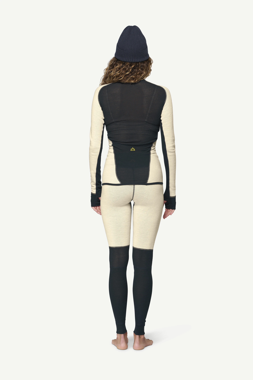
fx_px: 833
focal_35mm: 79
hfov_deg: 17.3
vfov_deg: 25.7
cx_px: 126
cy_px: 190
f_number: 5.6
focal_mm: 79
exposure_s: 1/50
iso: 100
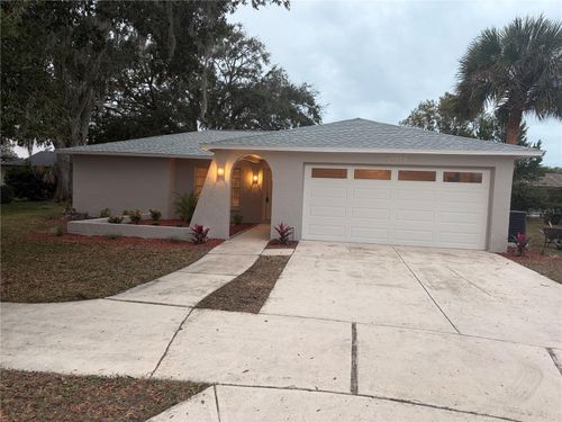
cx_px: 281
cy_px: 211
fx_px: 422
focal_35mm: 26
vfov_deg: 53.1
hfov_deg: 67.3
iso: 100
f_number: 1.6
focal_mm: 5.96
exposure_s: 1/60
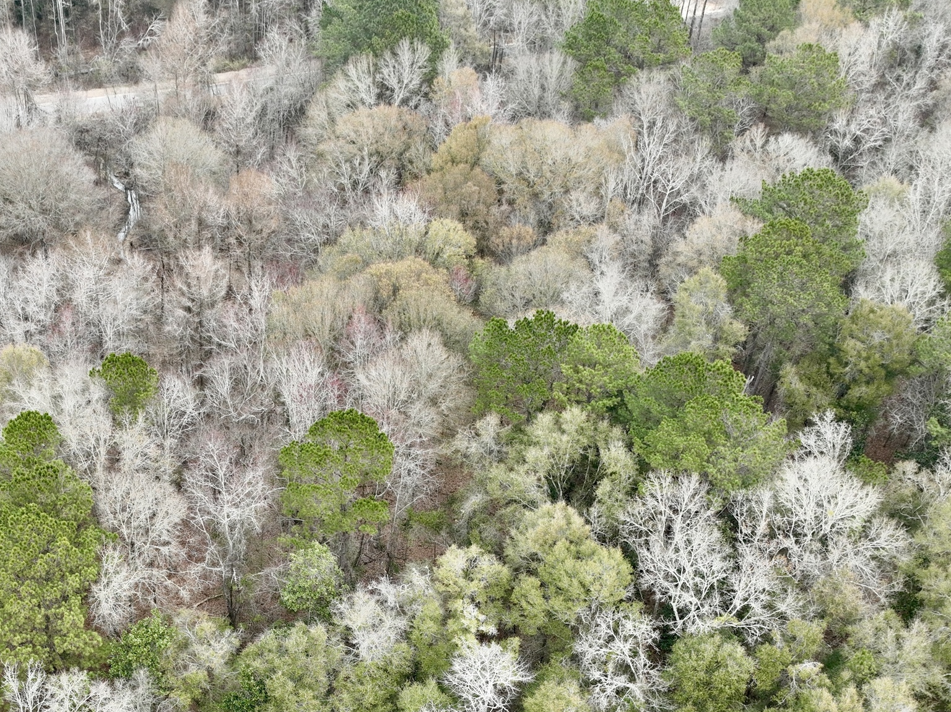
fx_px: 1318
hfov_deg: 38.7
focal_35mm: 48
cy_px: 673
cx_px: 243
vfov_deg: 28.8
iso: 100
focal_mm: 12.29
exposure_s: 1/160
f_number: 2.8
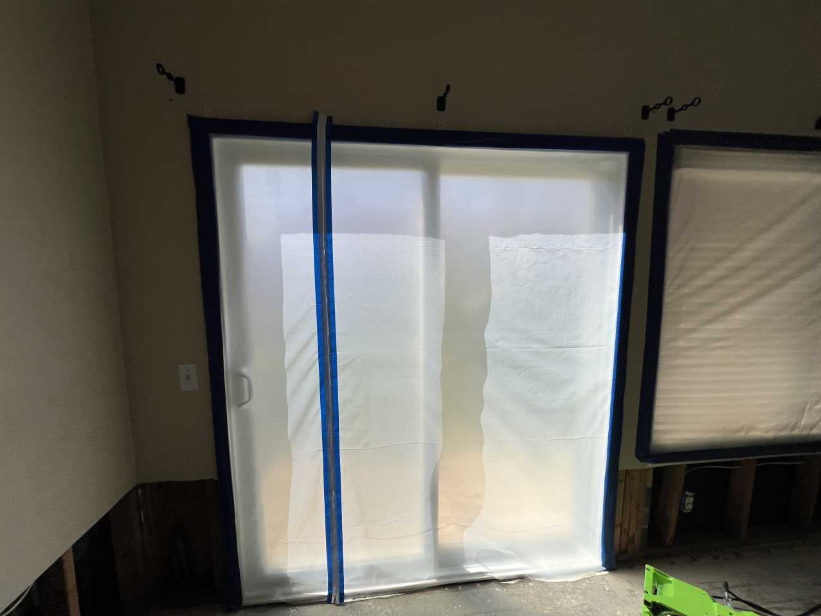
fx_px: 308
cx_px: 410
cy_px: 308
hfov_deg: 106.2
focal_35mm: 13
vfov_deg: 89.9
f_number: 1.8
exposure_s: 1/717
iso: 32
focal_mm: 1.57
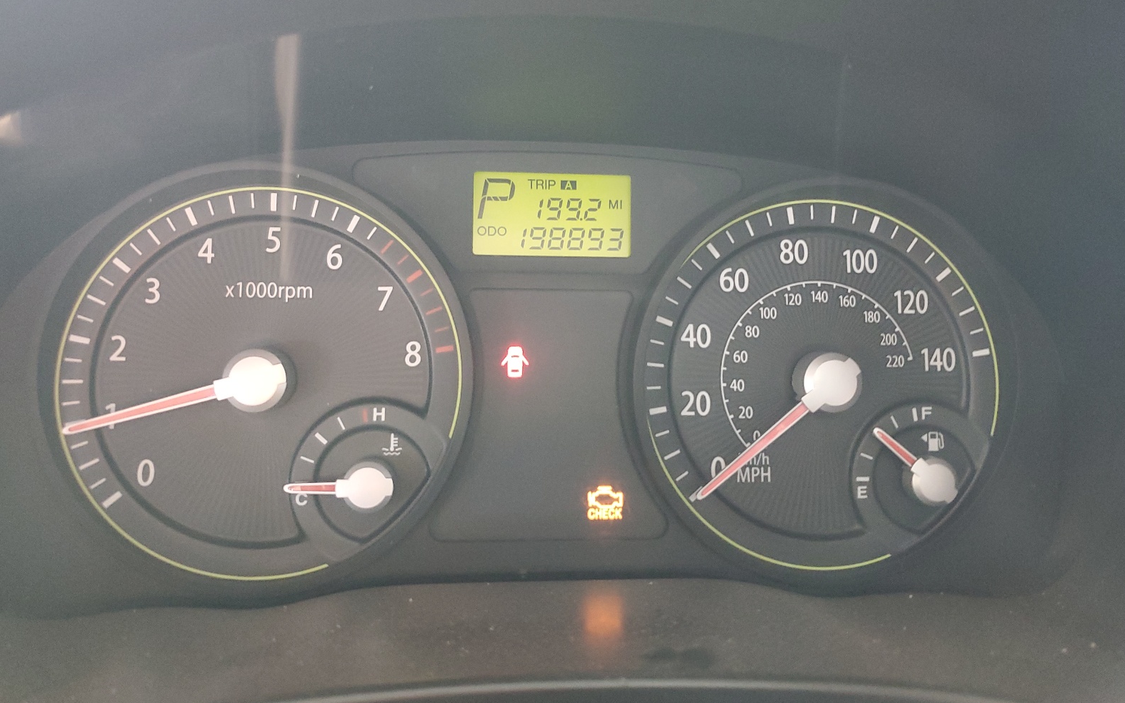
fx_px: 858
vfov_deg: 44.3
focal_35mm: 28
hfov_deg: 66.5
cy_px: 279
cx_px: 569
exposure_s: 1/20
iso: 285
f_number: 1.5
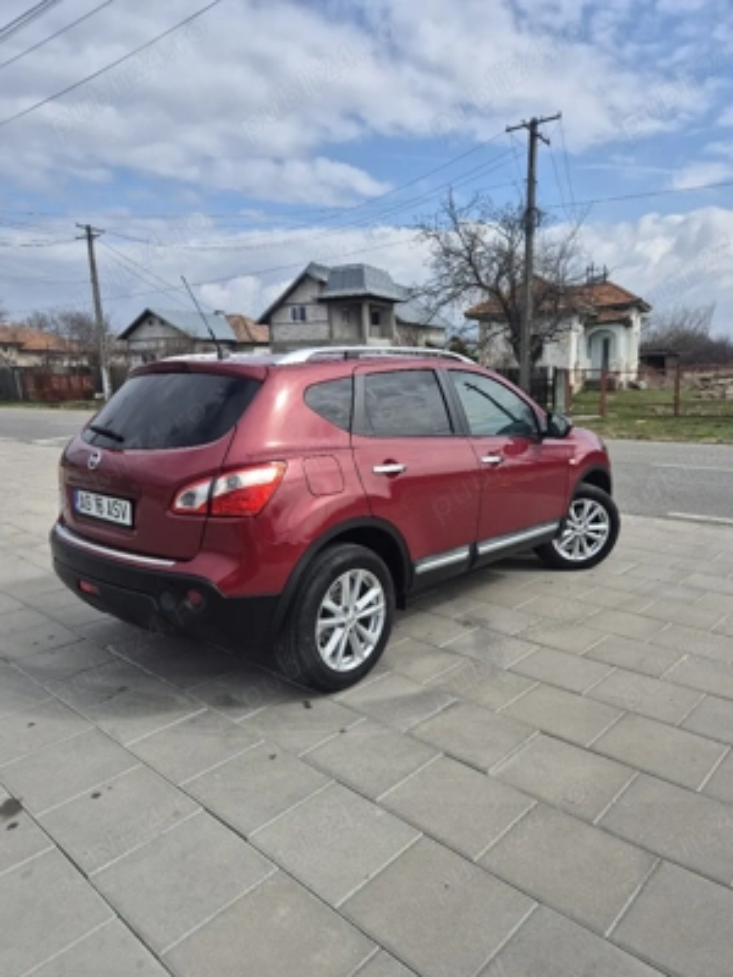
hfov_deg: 58.9
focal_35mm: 23
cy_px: 488
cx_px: 366
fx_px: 649
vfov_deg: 73.9
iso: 25
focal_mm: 5.4
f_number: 1.8
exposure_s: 1/2500
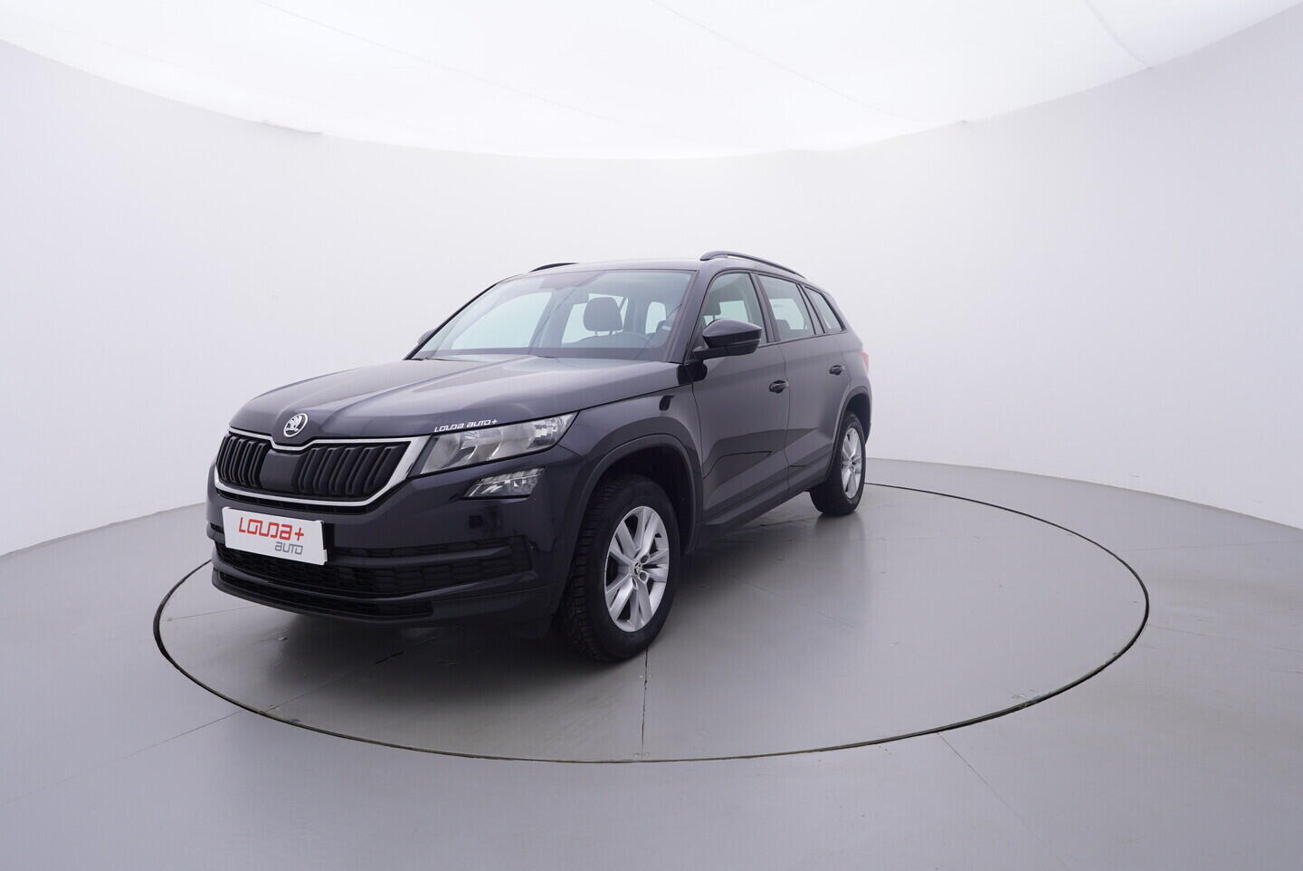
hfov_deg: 77.3
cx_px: 652
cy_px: 436
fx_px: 815
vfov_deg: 56.2
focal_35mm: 22
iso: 200
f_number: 5
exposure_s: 1/80
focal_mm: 15
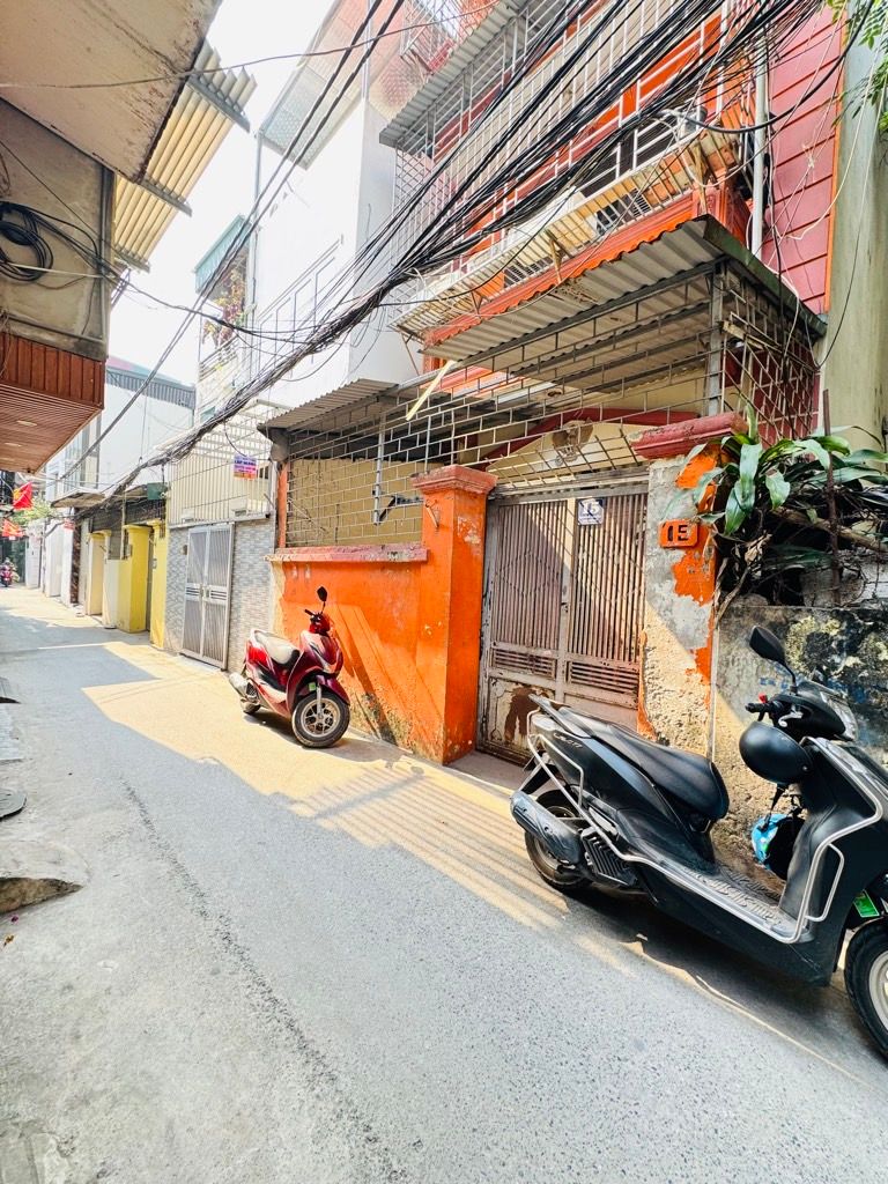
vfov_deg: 102.1
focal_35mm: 14
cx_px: 444
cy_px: 592
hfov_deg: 85.7
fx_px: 479
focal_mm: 2.22
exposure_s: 1/99
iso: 80
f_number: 2.2
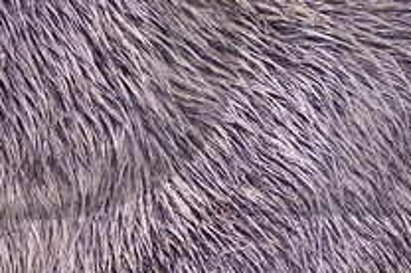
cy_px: -105
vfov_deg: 0.9
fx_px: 17554
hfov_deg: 1.3
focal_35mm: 1540
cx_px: 283
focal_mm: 200
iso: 800
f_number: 5
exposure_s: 1/250
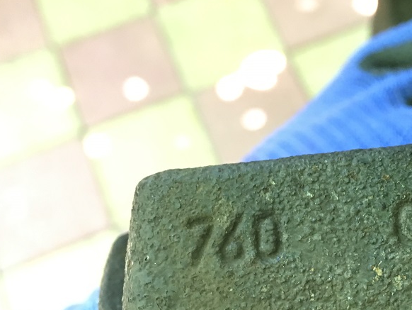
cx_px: 321
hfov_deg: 36.4
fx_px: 607
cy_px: 162
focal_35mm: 51
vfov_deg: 28.6
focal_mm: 4.15
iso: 200
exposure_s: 1/33
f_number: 2.2
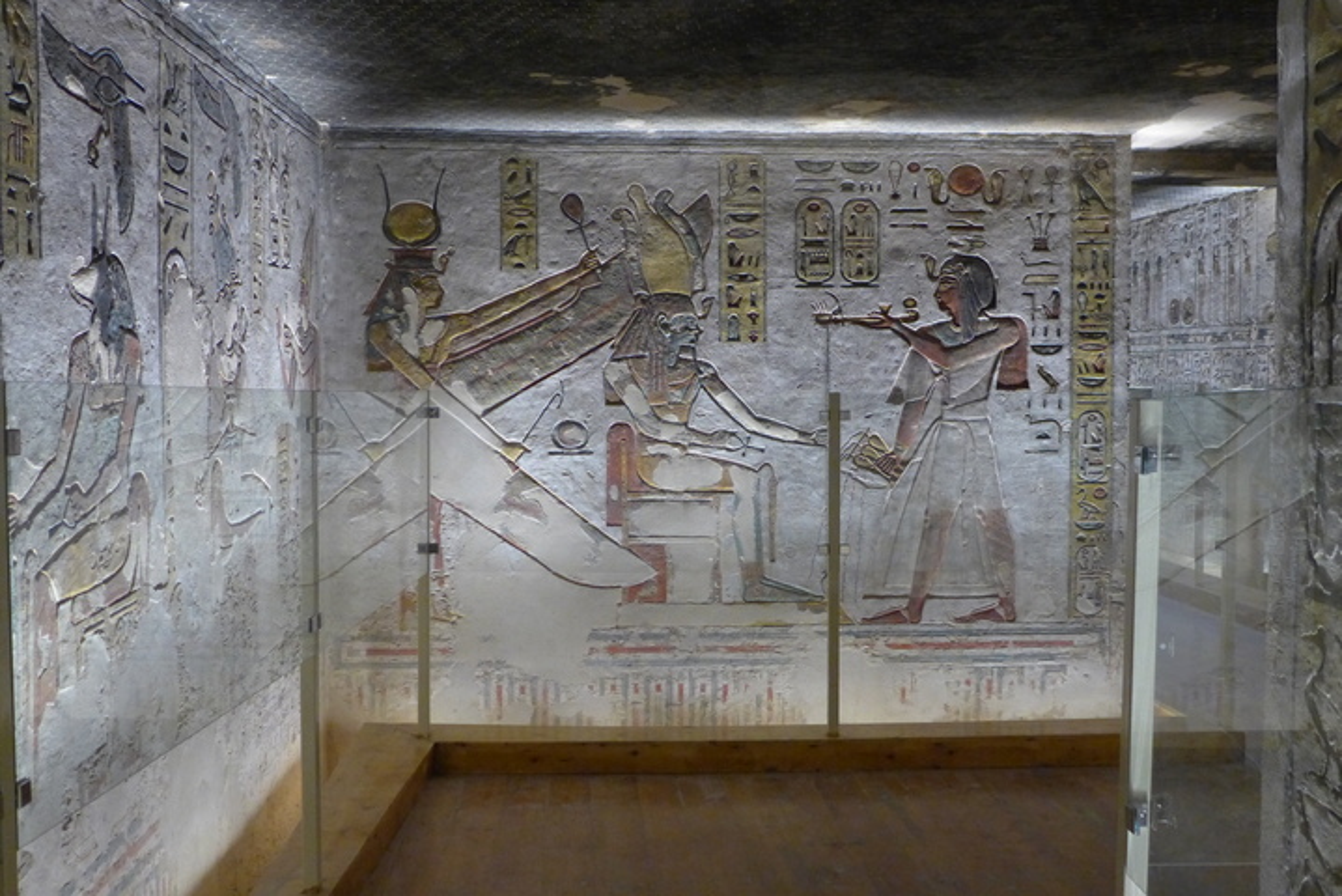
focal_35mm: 37
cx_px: 671
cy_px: 448
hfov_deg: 51.9
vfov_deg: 36.0
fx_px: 1380
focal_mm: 7.3
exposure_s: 1/125
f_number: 2
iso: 800
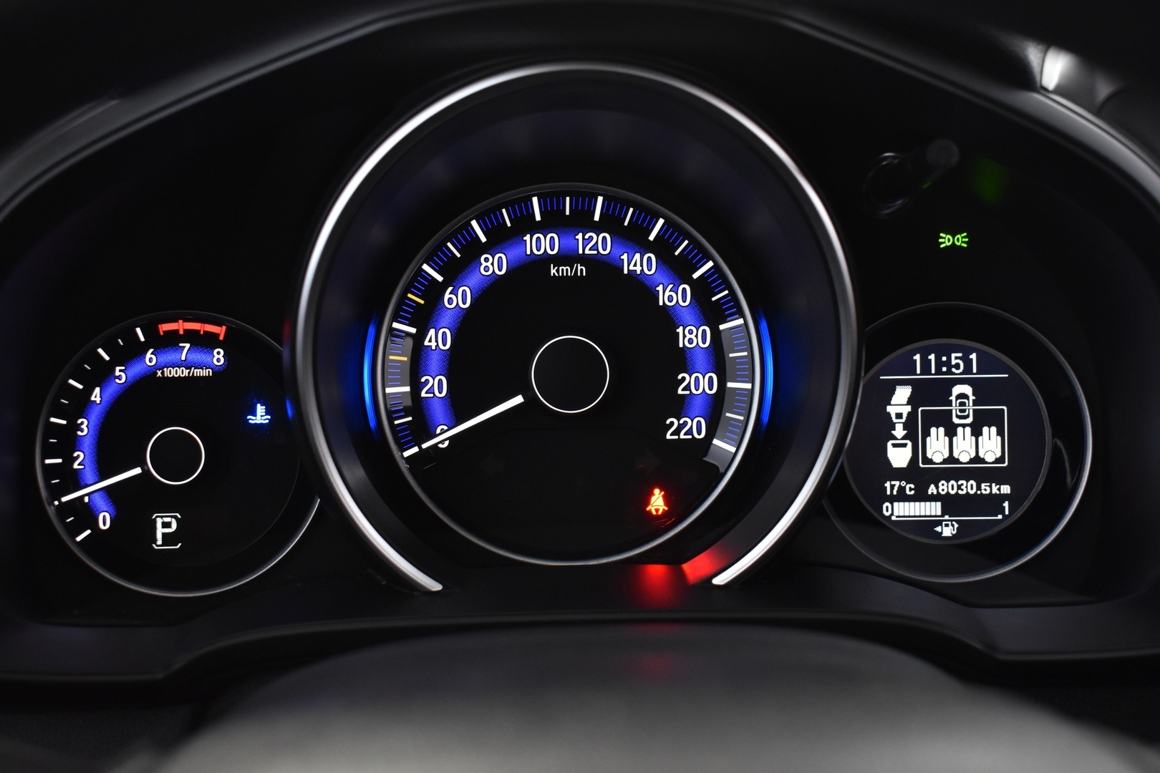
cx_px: 580
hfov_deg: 41.1
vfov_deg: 28.1
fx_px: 1547
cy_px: 386
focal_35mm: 48
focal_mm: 32
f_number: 5.6
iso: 1250
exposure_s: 1/13
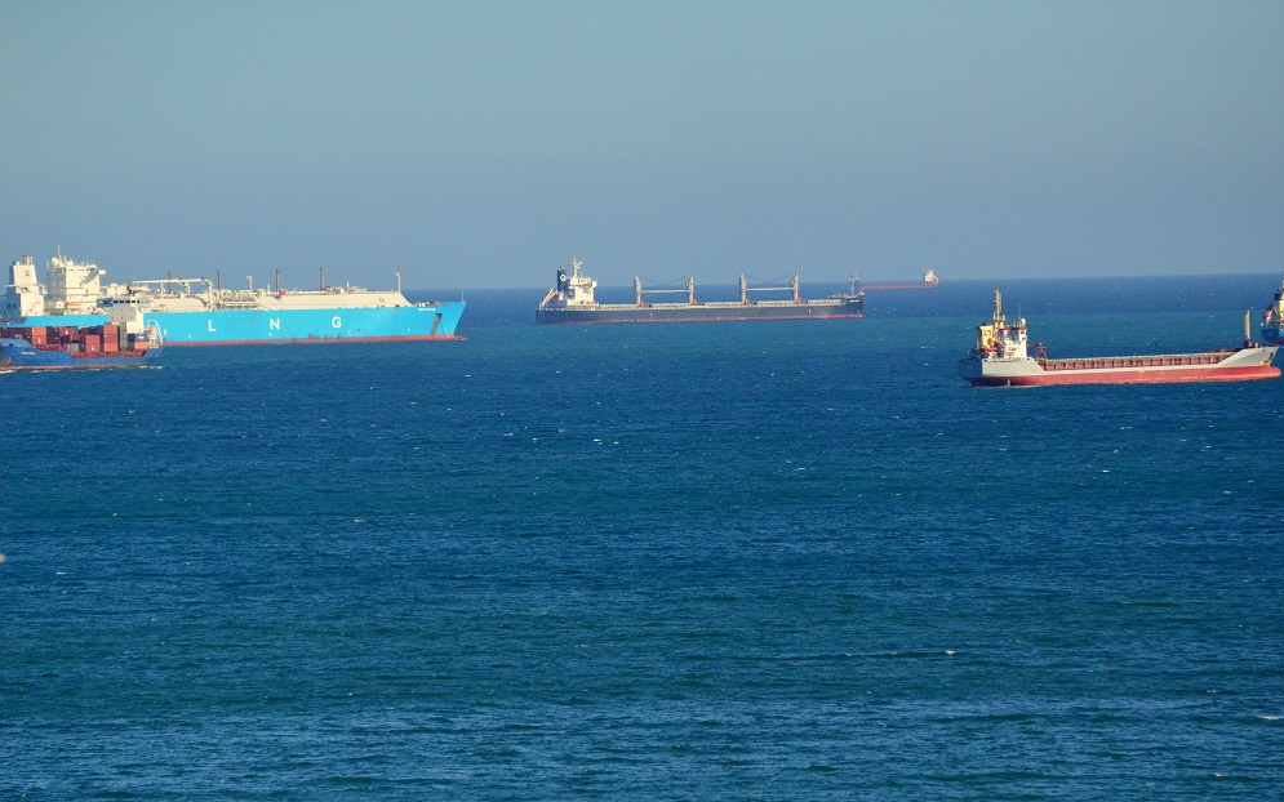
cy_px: 424
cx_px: 643
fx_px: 10446
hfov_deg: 7.0
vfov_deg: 4.4
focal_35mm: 299
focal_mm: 195
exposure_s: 1/8000
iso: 1600
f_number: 5.3
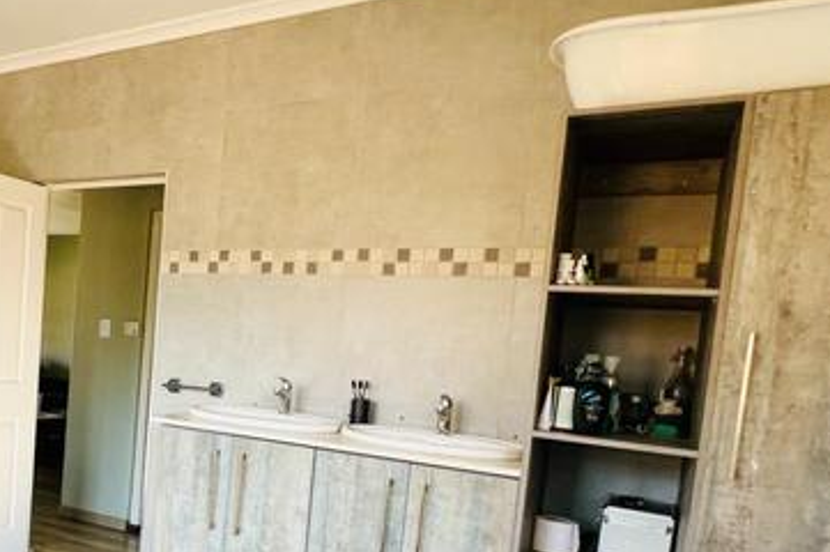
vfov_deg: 42.4
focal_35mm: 30
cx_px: 129
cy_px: 405
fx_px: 691
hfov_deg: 56.0
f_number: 1.8
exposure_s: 1/99
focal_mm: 1.57
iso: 80
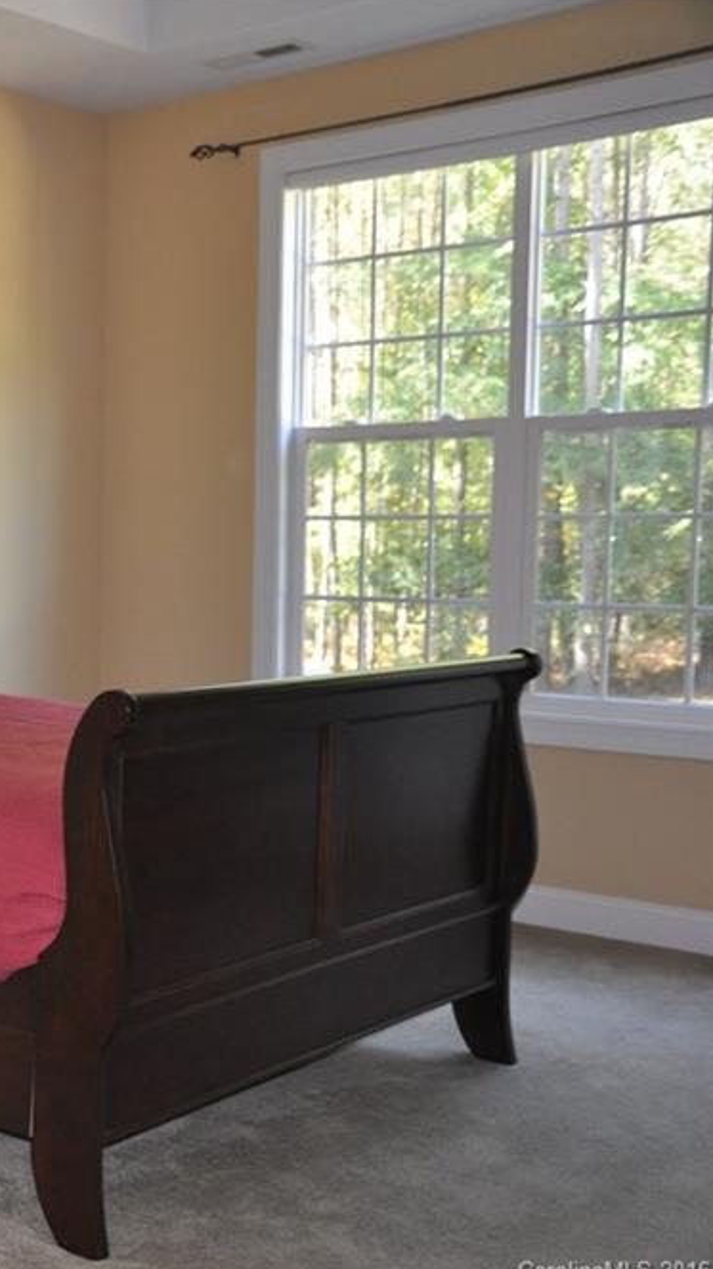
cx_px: -254
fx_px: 1709
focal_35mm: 51
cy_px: 639
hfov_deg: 21.0
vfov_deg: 40.7
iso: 800
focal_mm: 21
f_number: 3.8
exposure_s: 1/60
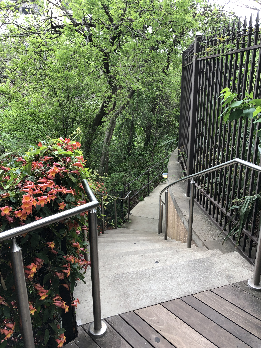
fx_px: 281
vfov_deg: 63.4
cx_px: 130
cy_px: 174
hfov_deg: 49.7
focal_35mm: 28
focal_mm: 4
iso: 40
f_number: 1.8
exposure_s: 1/120
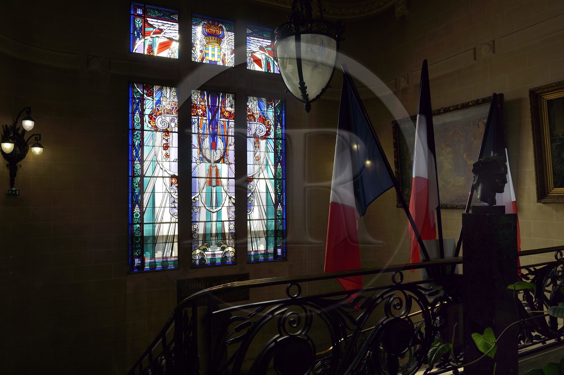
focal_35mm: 24
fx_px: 376
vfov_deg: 53.1
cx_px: 282
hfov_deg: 73.8
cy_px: 188
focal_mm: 24
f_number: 11
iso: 200
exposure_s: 1/60
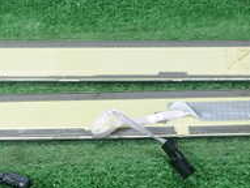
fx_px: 680
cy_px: 112
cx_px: 76
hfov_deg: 20.7
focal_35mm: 94
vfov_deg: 15.8
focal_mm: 5.5
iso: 250
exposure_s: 1/125
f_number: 2.3
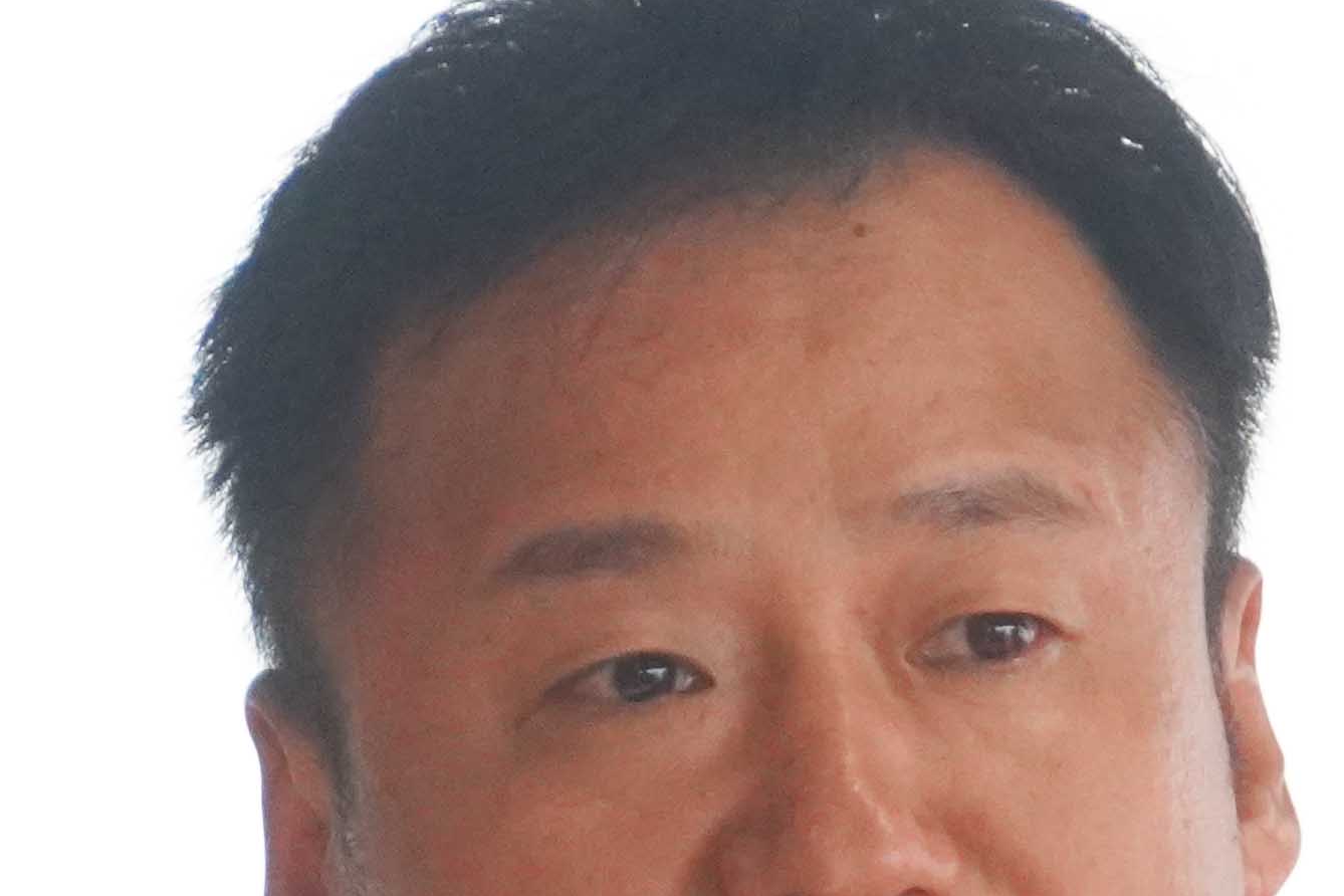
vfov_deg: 2.2
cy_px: 1718
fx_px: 23108
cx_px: 1020
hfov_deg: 3.3
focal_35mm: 619
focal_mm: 92
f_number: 5.6
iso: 2000
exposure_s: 1/160
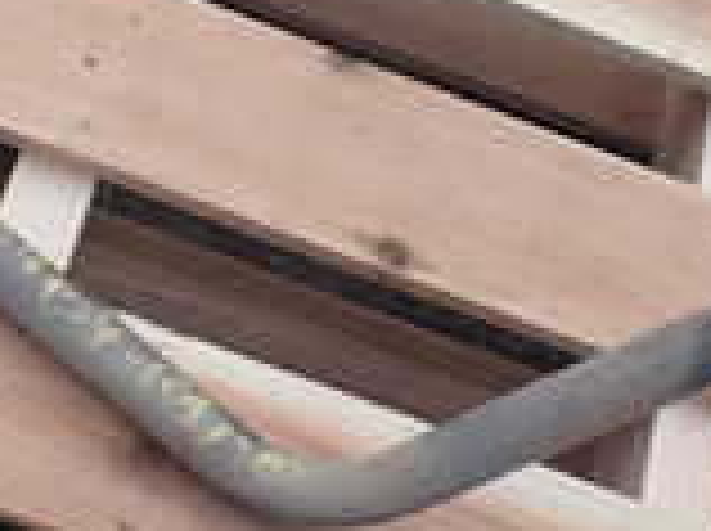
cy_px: -63
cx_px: 252
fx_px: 1948
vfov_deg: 15.1
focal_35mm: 95
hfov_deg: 20.6
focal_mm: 4.5
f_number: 2.8
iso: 100
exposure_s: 1/400
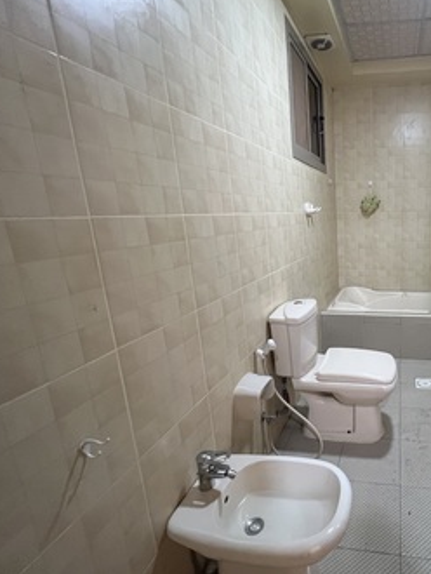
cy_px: 283
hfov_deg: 64.0
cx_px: 357
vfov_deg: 87.7
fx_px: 298
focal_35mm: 18
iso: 500
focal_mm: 1.57
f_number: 1.8
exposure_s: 1/50
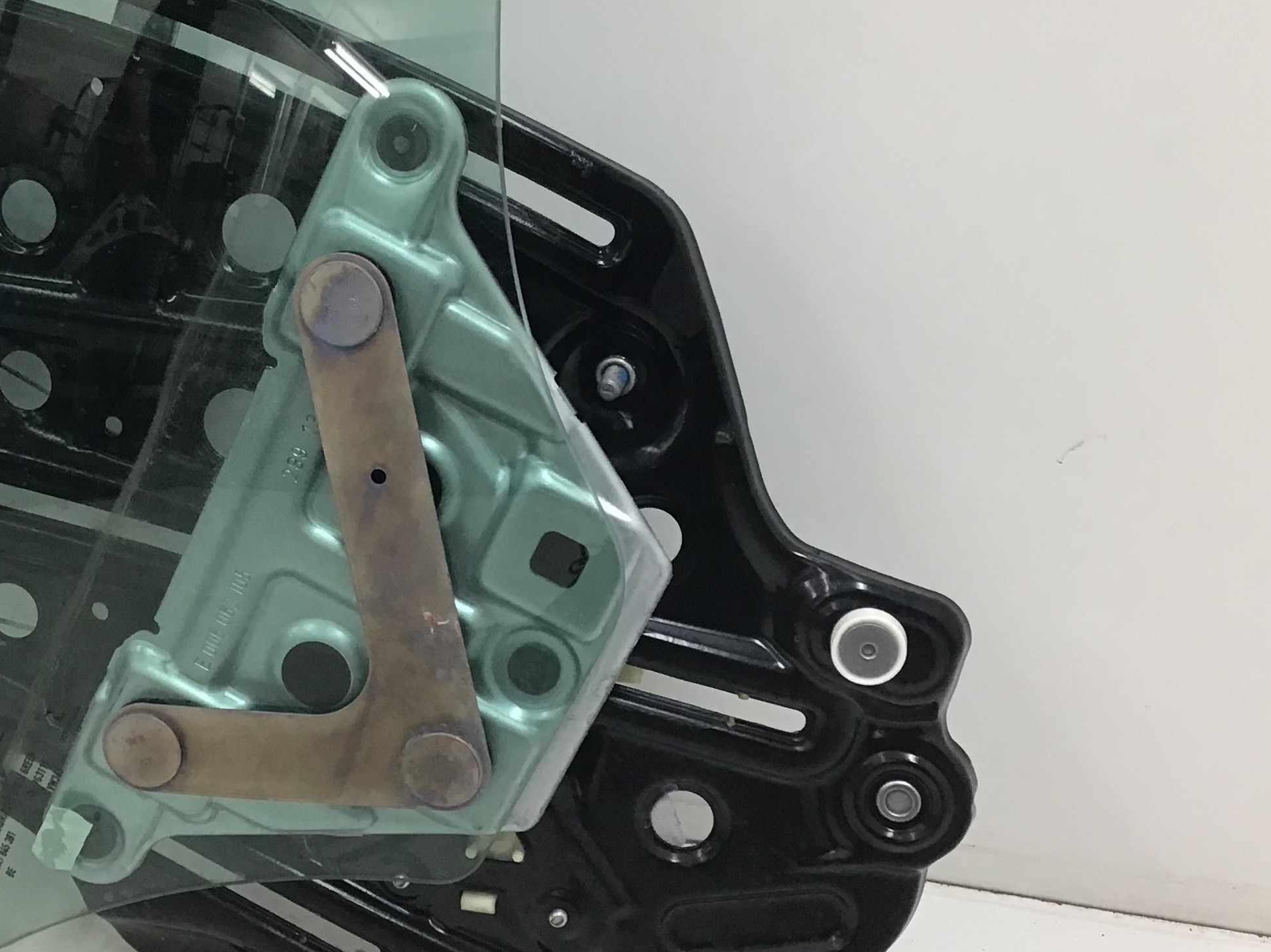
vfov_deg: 28.0
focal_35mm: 52
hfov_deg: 36.7
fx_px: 1909
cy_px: 476
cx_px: 497
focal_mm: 3.3
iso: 50
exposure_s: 1/33
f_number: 2.4
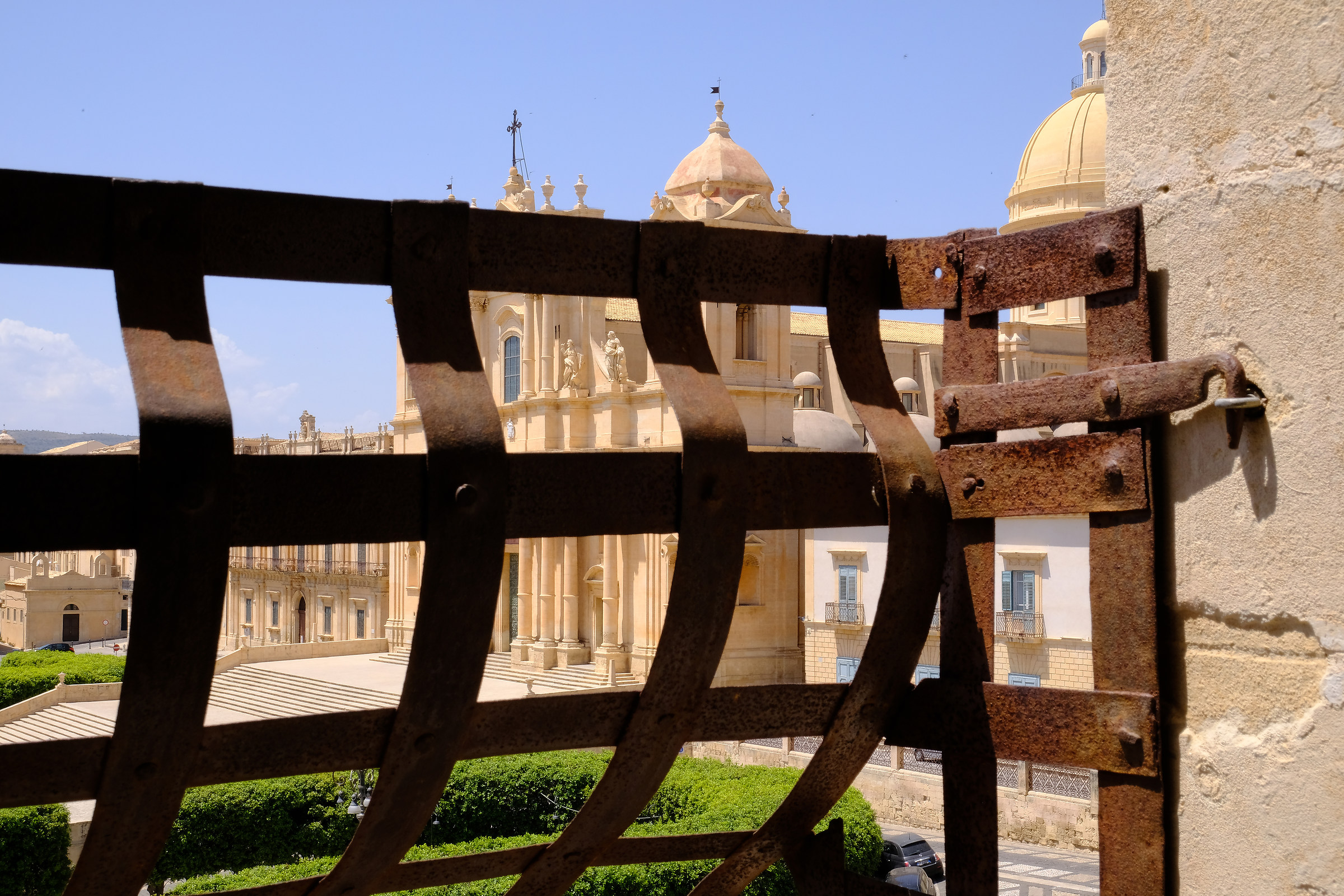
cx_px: 672
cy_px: 448
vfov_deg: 29.9
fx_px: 1680
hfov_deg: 43.6
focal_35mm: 45
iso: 400
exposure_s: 1/90
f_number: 22
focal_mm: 30.2
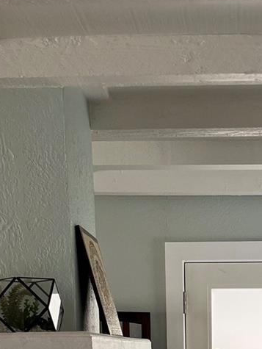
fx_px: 847
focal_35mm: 84
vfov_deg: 19.6
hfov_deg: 17.5
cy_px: 553
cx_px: 206
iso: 100
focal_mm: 5.1
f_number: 1.6
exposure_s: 1/120
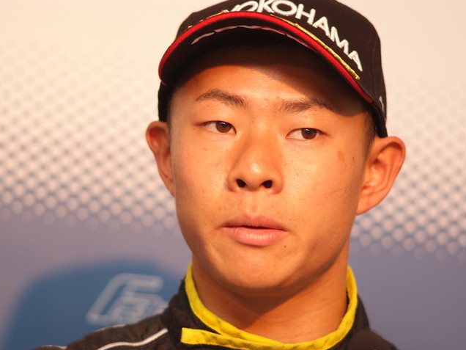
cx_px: 229
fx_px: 3958
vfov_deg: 5.1
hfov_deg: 6.7
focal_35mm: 294
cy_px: 175
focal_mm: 180
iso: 400
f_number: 2.8
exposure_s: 1/125
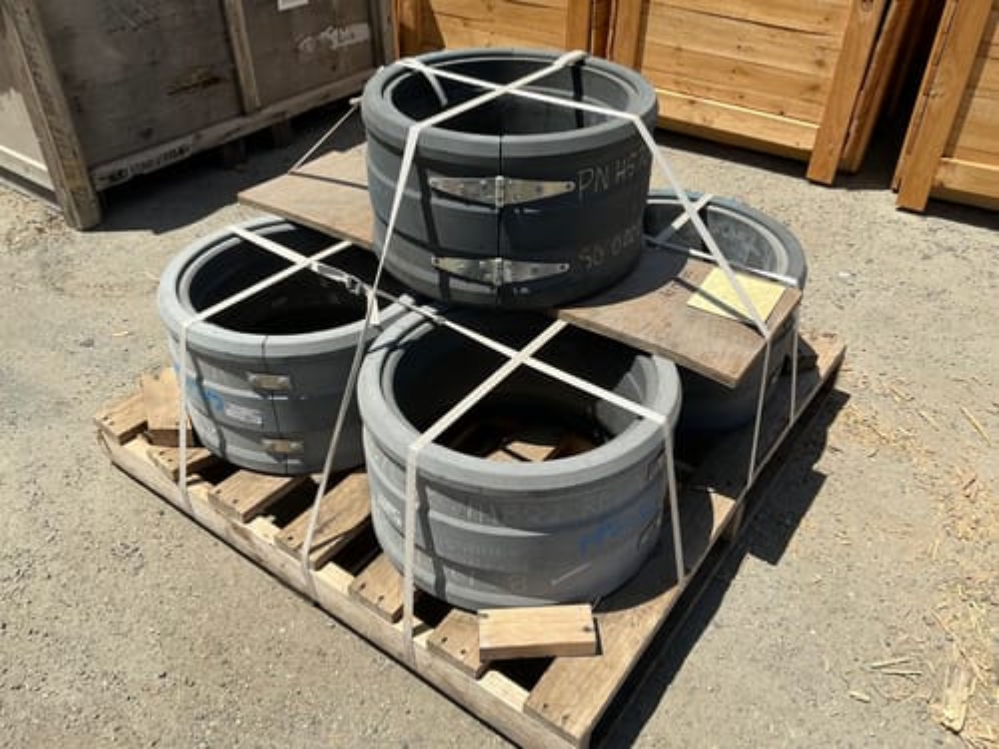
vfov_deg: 49.7
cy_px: 374
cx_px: 500
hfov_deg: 63.4
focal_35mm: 28
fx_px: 808
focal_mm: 3
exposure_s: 1/2058
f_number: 1.8
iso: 25
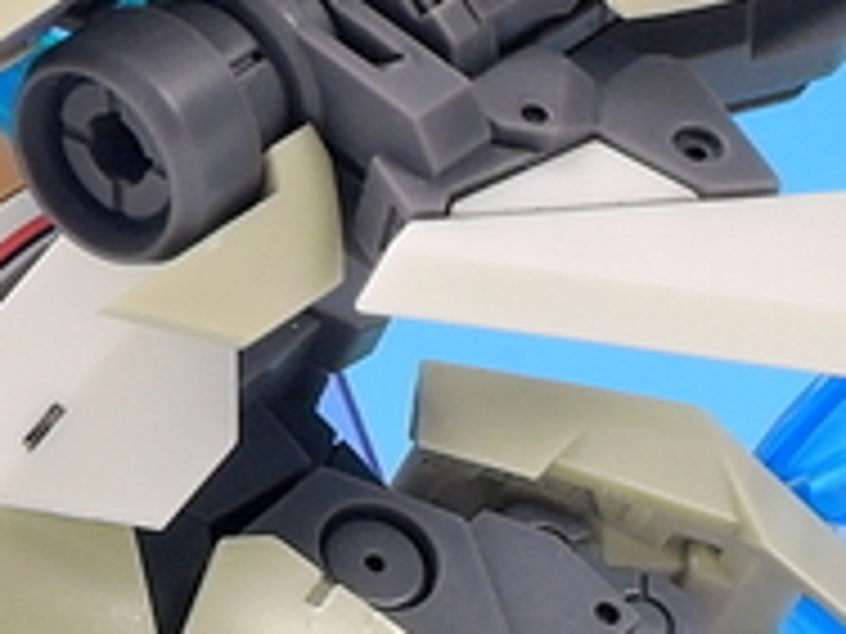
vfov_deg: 3.2
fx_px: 11291
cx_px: -76
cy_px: 139
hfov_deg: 4.3
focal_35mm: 462
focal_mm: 18.2
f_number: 7.1
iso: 80
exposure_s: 1
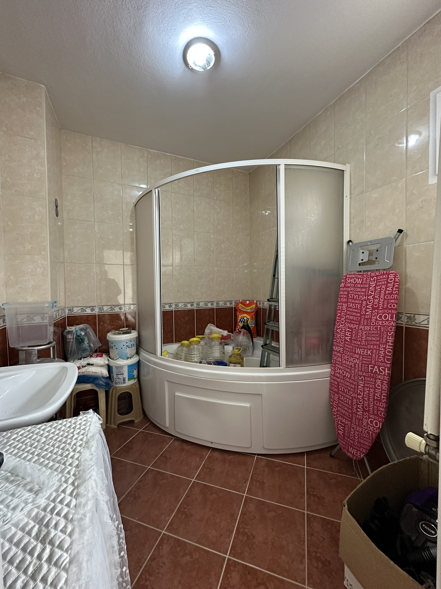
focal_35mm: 14
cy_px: 294
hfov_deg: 85.7
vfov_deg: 102.1
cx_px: 220
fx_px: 238
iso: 320
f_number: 2.2
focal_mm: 2.22
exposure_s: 1/50
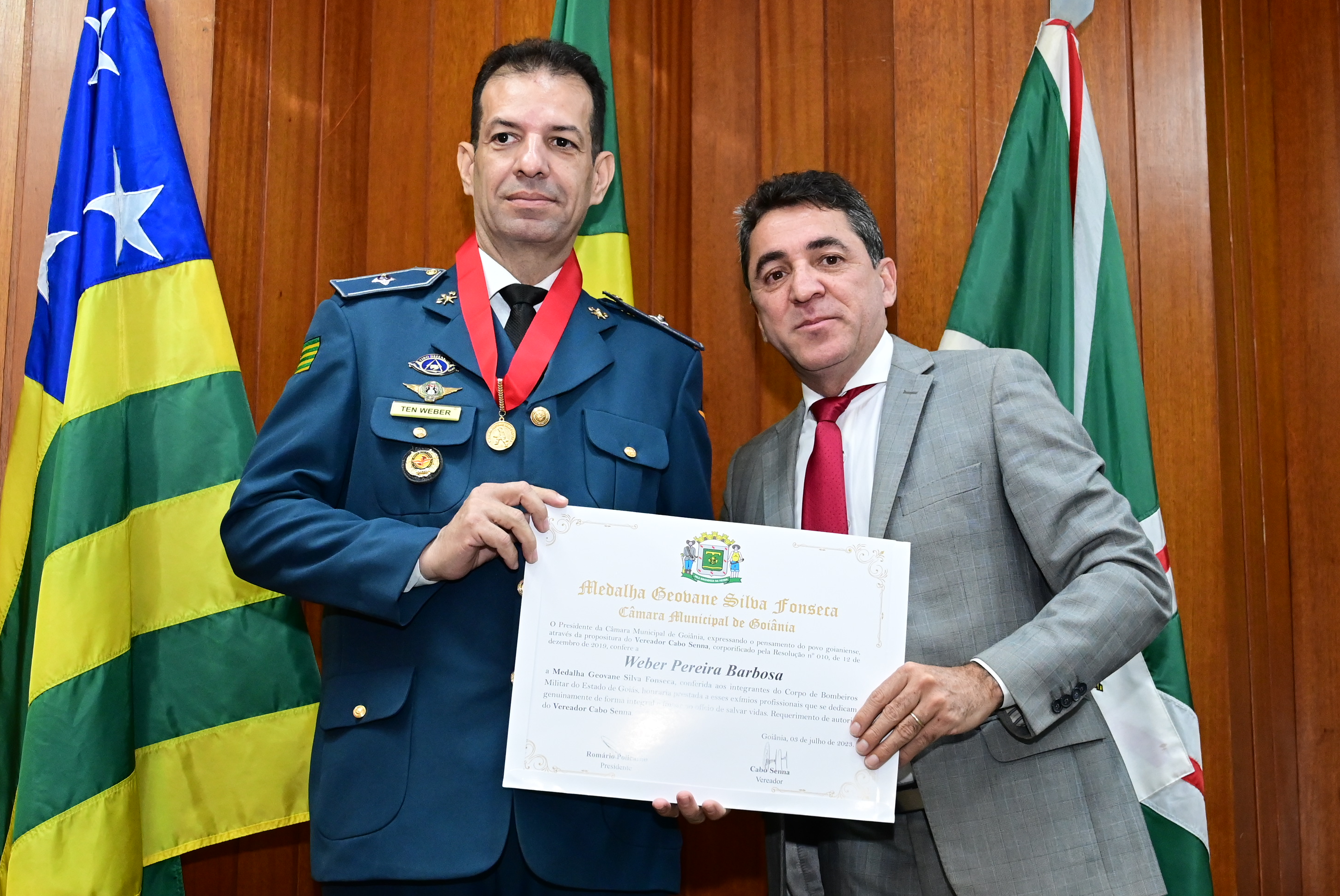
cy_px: 449
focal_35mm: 59
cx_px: 665
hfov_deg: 33.9
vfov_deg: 23.0
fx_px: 2198
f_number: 4.5
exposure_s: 1/125
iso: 4000
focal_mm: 39
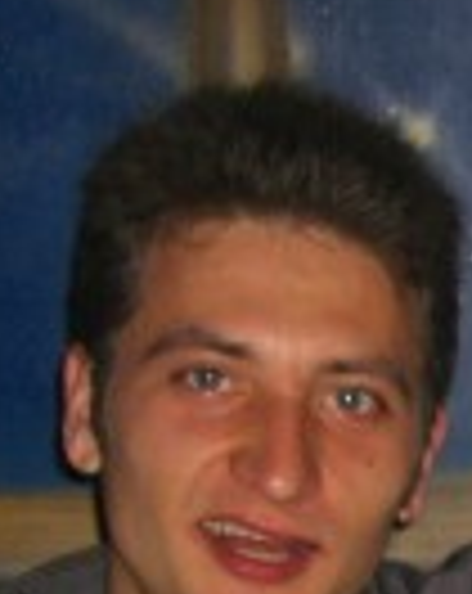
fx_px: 2961
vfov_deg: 11.1
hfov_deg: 8.6
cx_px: 966
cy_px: 796
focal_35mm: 169
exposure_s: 1/60
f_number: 2.8
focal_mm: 7.9
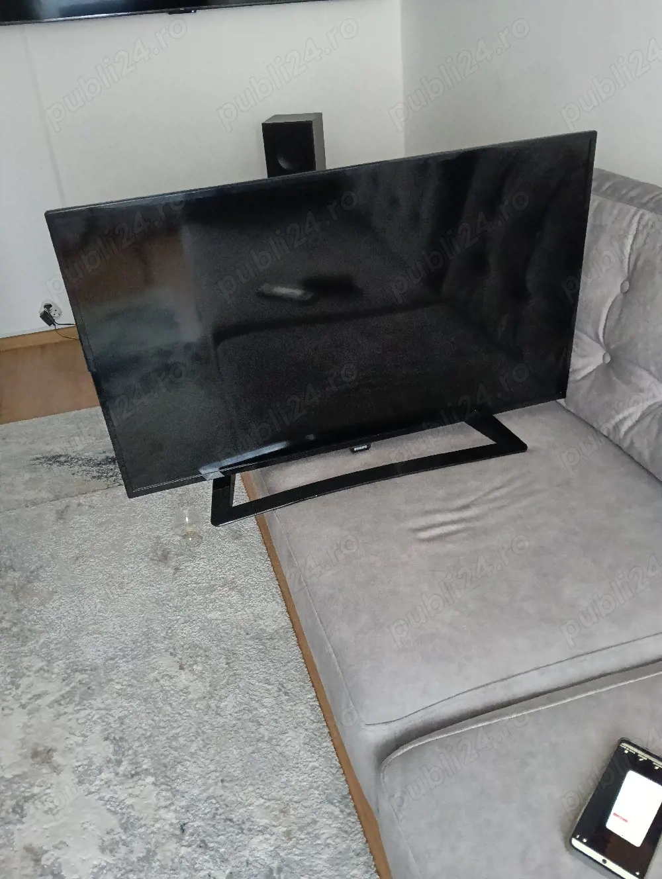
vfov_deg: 65.2
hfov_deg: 51.5
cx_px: 331
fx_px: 687
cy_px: 440
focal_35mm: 27
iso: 1600
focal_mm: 3.98
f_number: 1.8
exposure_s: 1/14.3
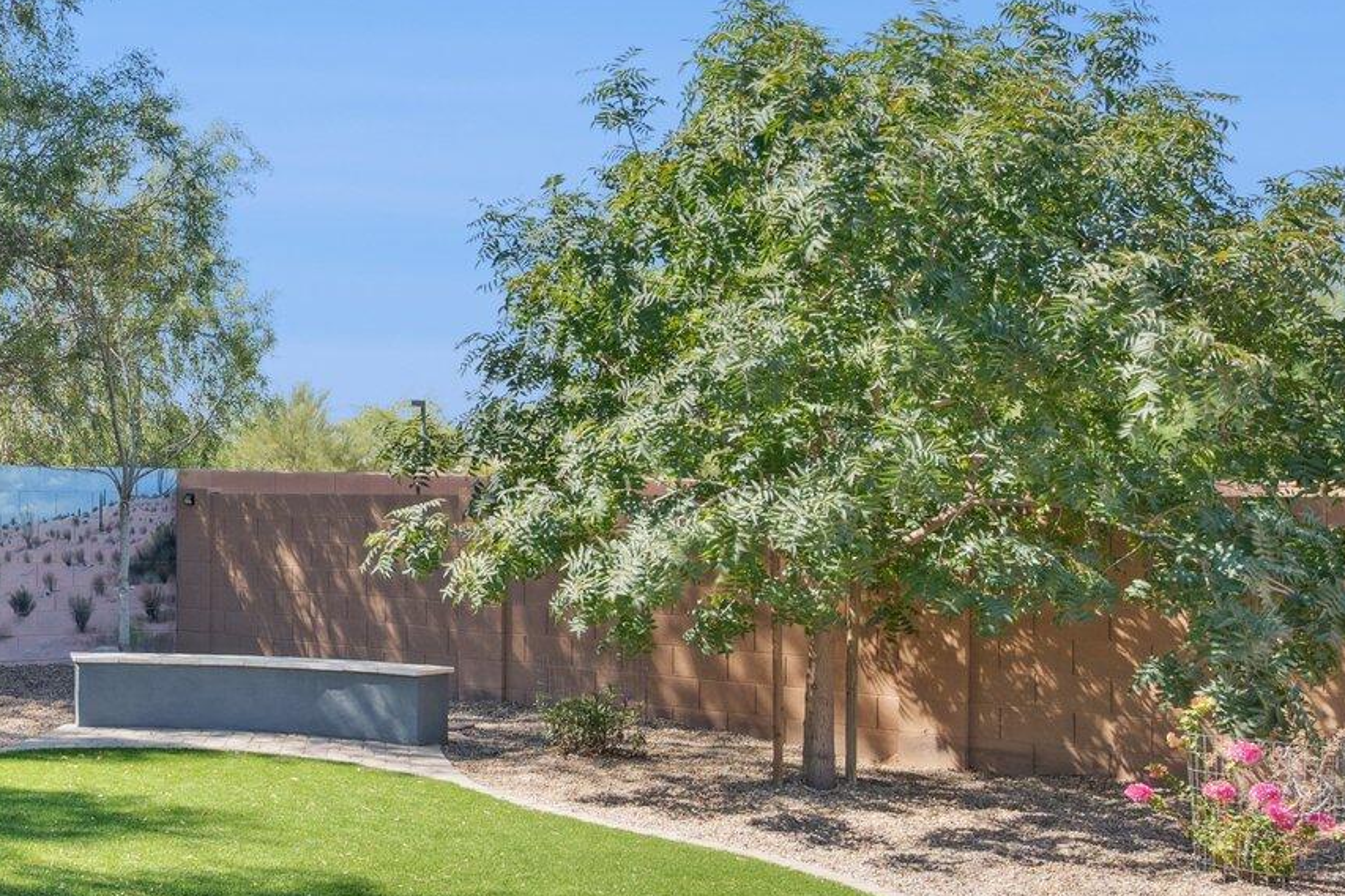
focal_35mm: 48
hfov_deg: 35.0
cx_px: -155
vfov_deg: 28.0
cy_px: 513
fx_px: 1793
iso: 320
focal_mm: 20
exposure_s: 1/400
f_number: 8
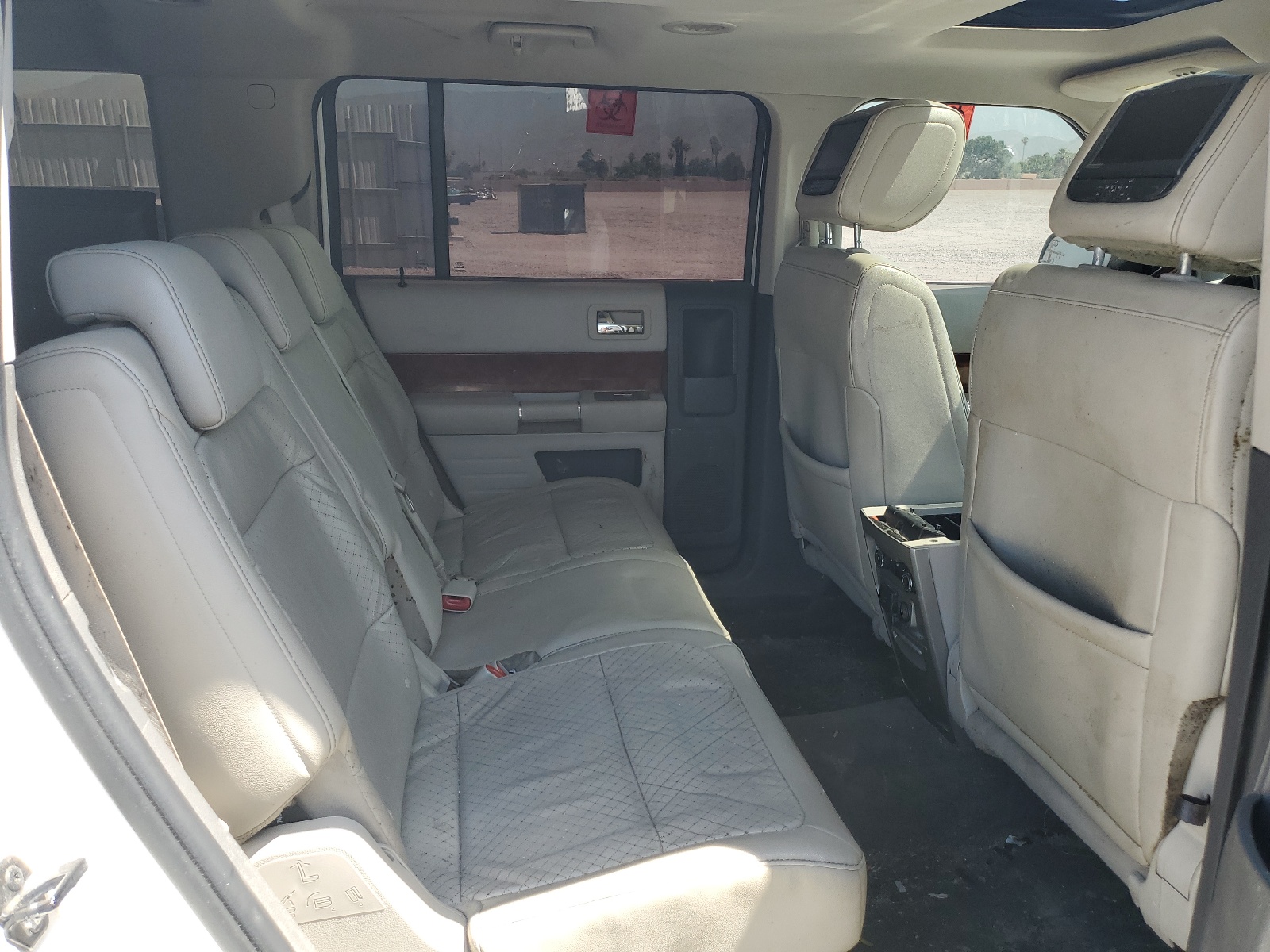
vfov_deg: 53.1
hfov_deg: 67.3
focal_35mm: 26
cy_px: 476
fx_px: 954
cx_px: 635
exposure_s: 1/385
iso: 50
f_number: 1.5
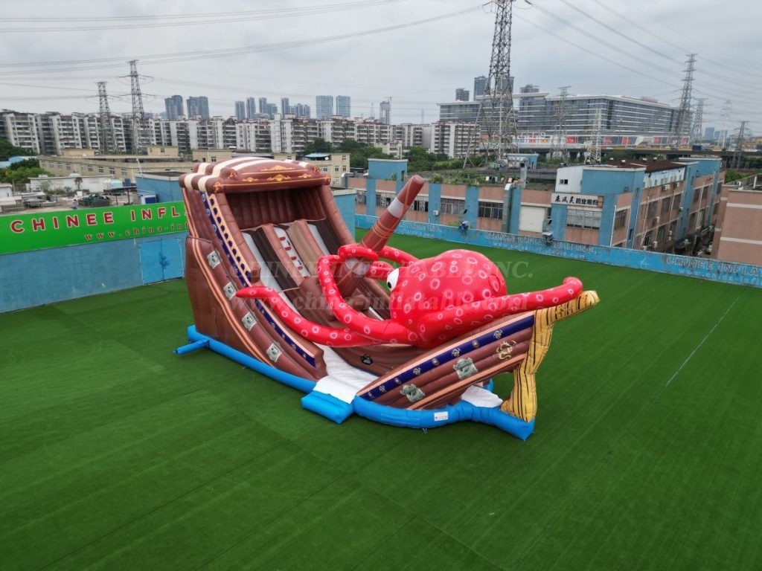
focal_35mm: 24
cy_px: 286
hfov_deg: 71.6
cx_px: 381
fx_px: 528
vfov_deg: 56.8
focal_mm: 6.72
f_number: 1.7
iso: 130
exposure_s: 1/2000
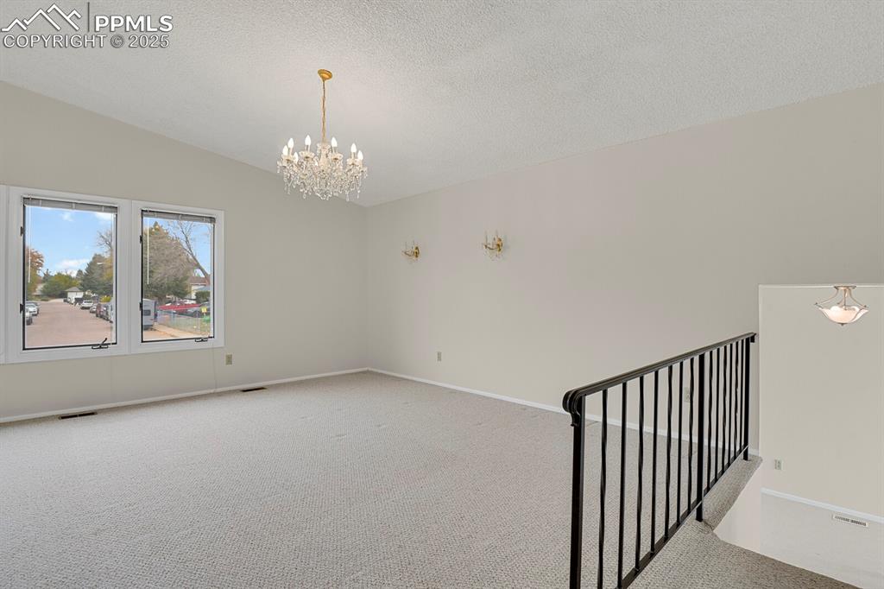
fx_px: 417
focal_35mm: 17
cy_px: 294
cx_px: 442
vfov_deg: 70.4
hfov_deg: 93.3
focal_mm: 17
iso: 4000
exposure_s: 1/20
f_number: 8
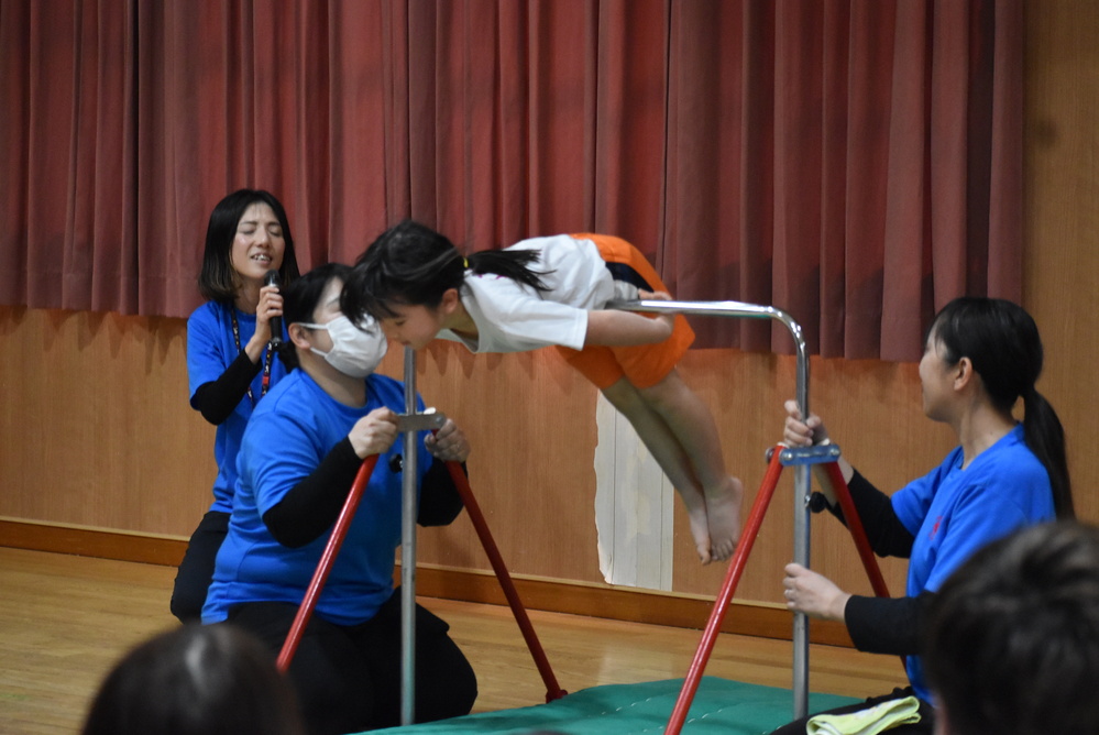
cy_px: 368
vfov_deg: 10.2
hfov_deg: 15.2
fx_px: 4125
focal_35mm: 135
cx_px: 550
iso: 4000
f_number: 4.8
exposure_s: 1/250
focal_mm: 90
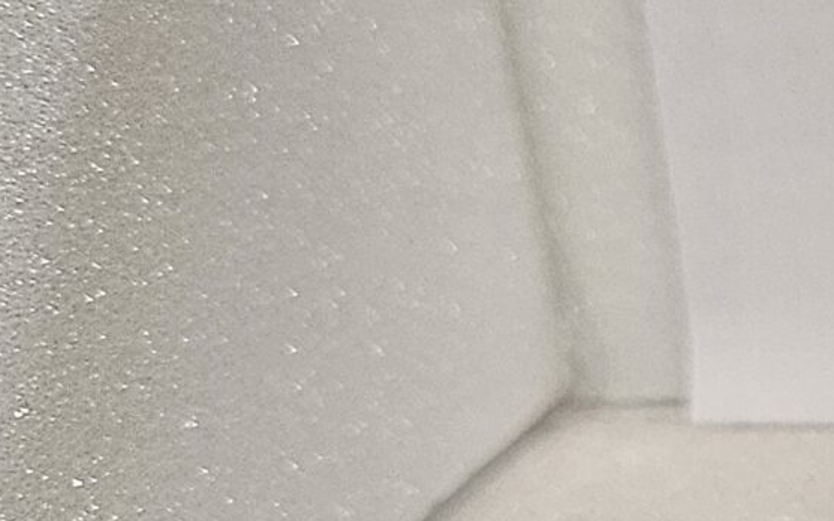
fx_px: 2659
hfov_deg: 15.0
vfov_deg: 11.1
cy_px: 549
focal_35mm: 117
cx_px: 1586
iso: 125
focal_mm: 5
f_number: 1.8
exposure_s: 1/100
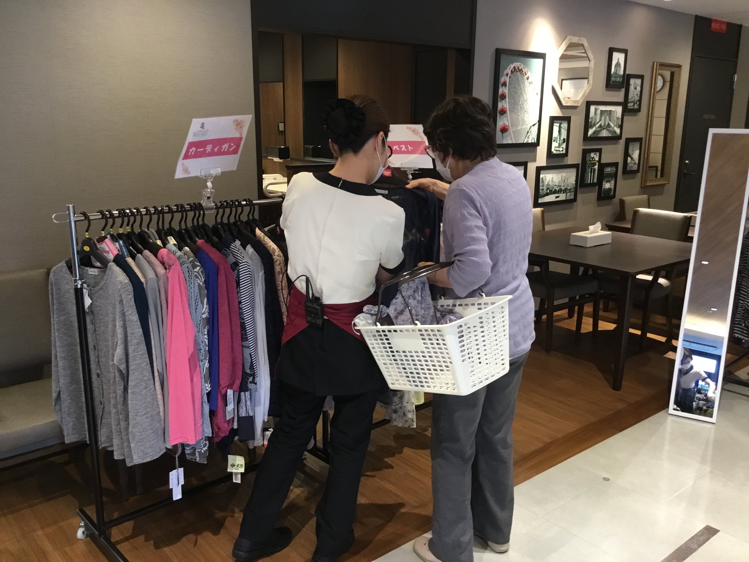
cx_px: 374
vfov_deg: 45.4
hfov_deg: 58.4
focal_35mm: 31
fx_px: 671
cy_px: 281
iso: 125
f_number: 2.4
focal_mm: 3.3
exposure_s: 1/30
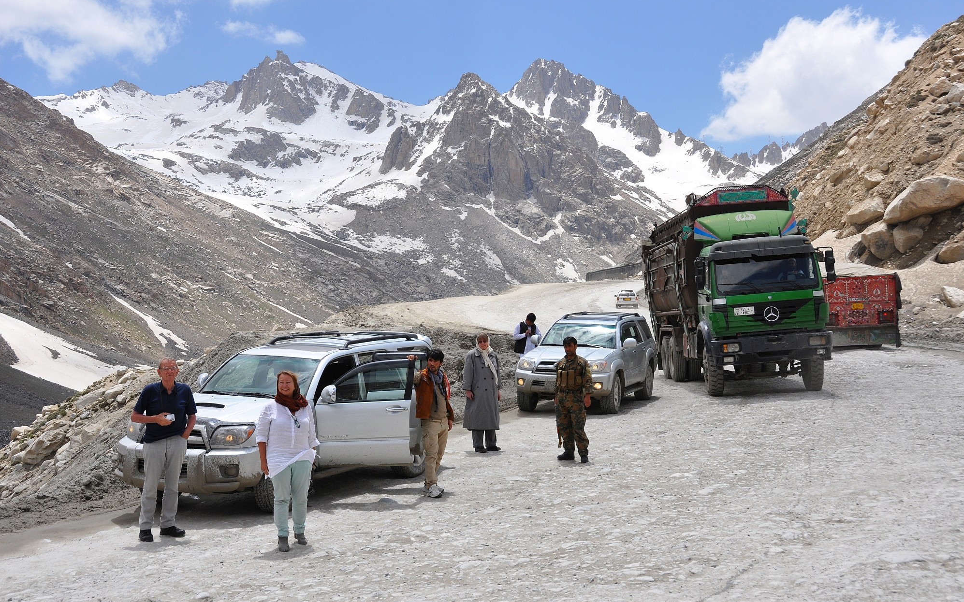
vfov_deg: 26.3
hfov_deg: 41.1
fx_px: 1287
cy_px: 292
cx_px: 483
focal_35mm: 49
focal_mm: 32
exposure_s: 1/400
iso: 200
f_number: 10
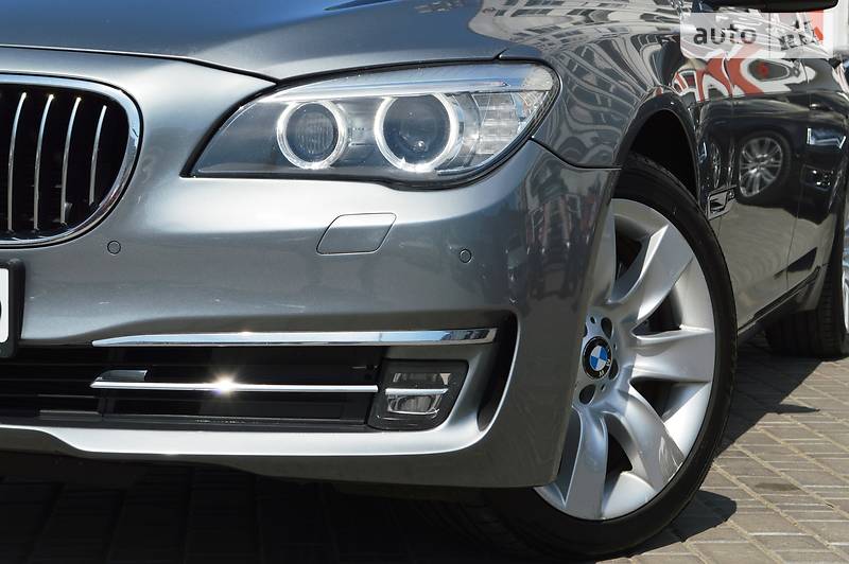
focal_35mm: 75
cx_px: 424
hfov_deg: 27.0
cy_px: 282
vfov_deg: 18.2
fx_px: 1767
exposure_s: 1/400
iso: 100
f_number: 10
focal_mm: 50
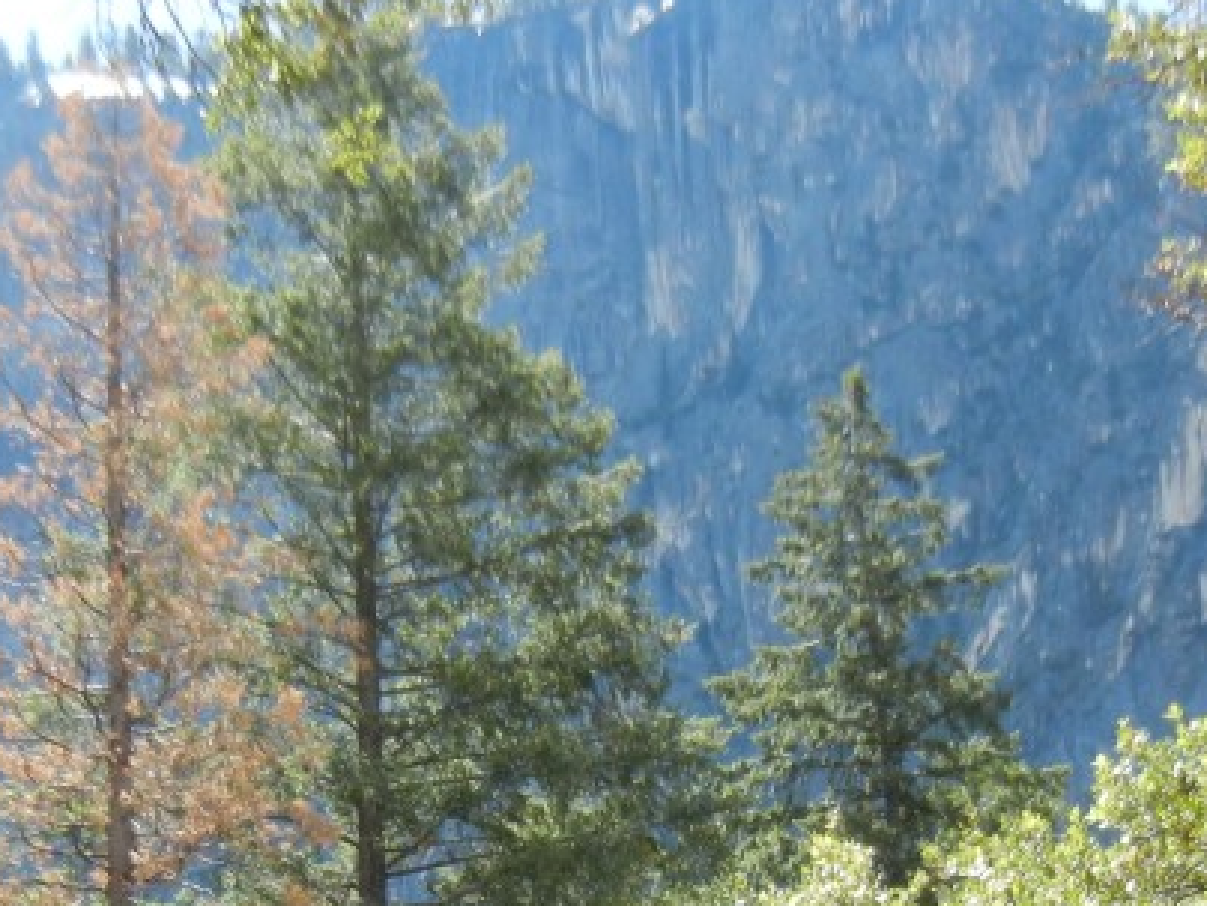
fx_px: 2650
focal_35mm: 76
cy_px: 1017
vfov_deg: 18.6
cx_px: 535
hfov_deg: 25.6
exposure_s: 1/310
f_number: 3.5
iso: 160
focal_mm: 5.4
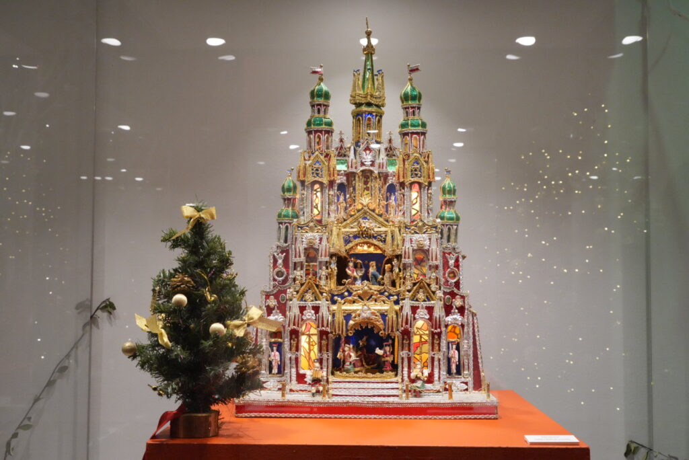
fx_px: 823
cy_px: 230
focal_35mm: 43
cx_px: 344
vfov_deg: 31.2
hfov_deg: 45.4
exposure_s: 1/125
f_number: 9
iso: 6400
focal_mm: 43
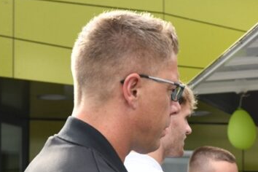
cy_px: 197
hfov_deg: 14.6
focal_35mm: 139
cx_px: 224
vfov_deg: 9.7
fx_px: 996
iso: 1250
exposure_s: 1/1000
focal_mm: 48
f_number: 5.6
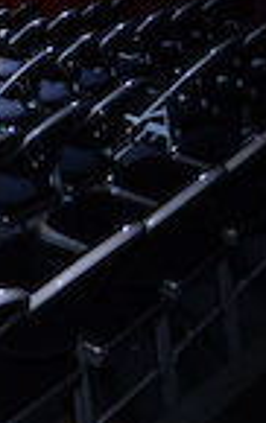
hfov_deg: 11.9
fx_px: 879
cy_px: -69
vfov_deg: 24.8
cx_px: -462
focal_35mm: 76
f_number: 3.5
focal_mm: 18
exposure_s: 1/100
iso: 3200
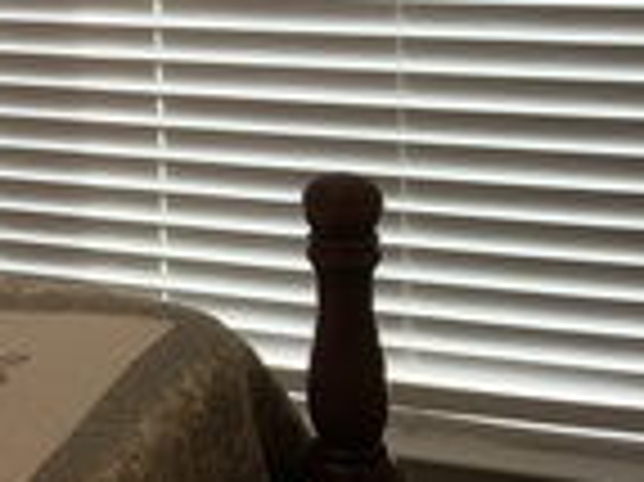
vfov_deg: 11.3
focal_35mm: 130
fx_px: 2417
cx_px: -757
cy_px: 5
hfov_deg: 12.7
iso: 25
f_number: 2.2
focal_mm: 4.15
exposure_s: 1/40
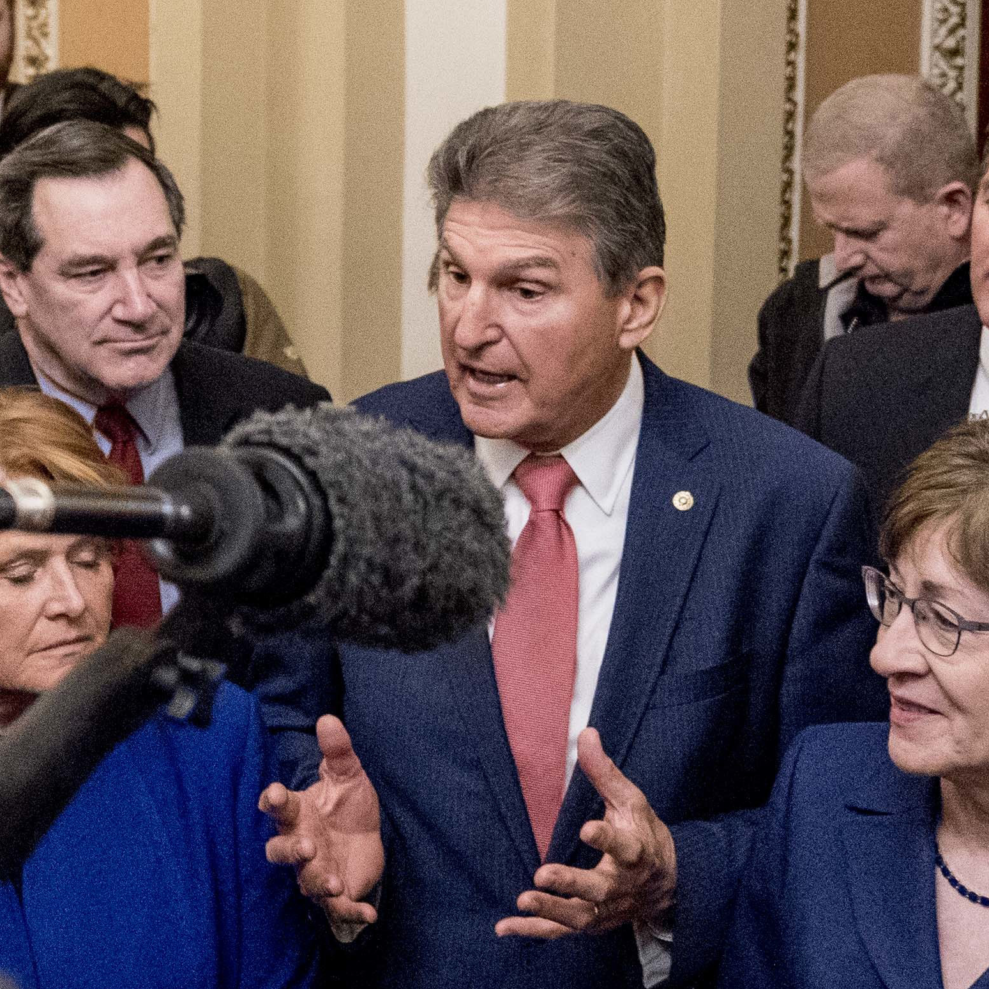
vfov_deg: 21.2
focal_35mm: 79
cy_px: 0
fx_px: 2554
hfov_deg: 21.1
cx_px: -37
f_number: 2.8
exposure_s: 1/200
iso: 10000
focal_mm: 24
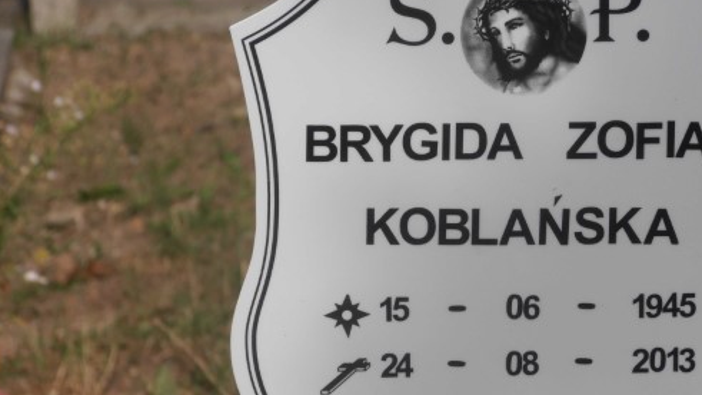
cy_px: 281
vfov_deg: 4.3
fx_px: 5230
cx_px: 446
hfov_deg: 7.7
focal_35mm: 281
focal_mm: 35.05
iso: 80
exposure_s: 1/640
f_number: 5.8
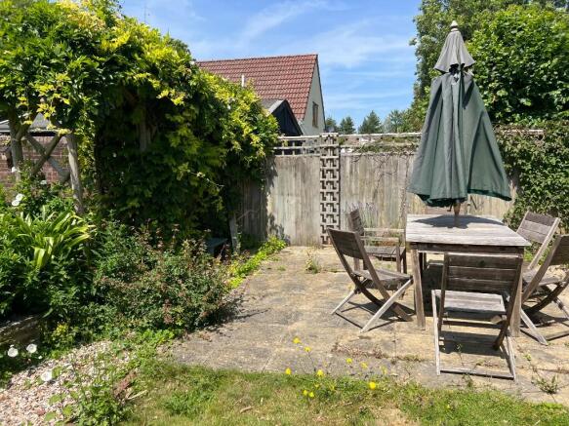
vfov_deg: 53.0
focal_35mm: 26
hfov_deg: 67.3
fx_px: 427
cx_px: 284
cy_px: 213
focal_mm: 5.7
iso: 50
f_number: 1.5
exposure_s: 1/3165
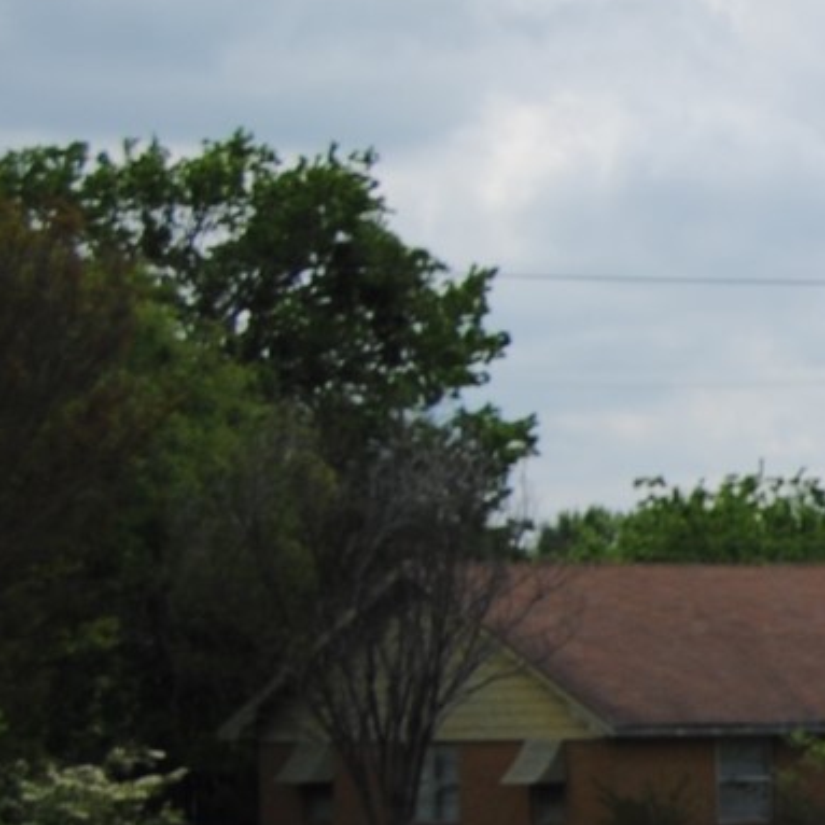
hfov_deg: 7.9
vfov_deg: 8.6
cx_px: 2117
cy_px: 584
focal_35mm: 203
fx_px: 5474
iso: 100
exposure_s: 1/320
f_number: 9
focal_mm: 30
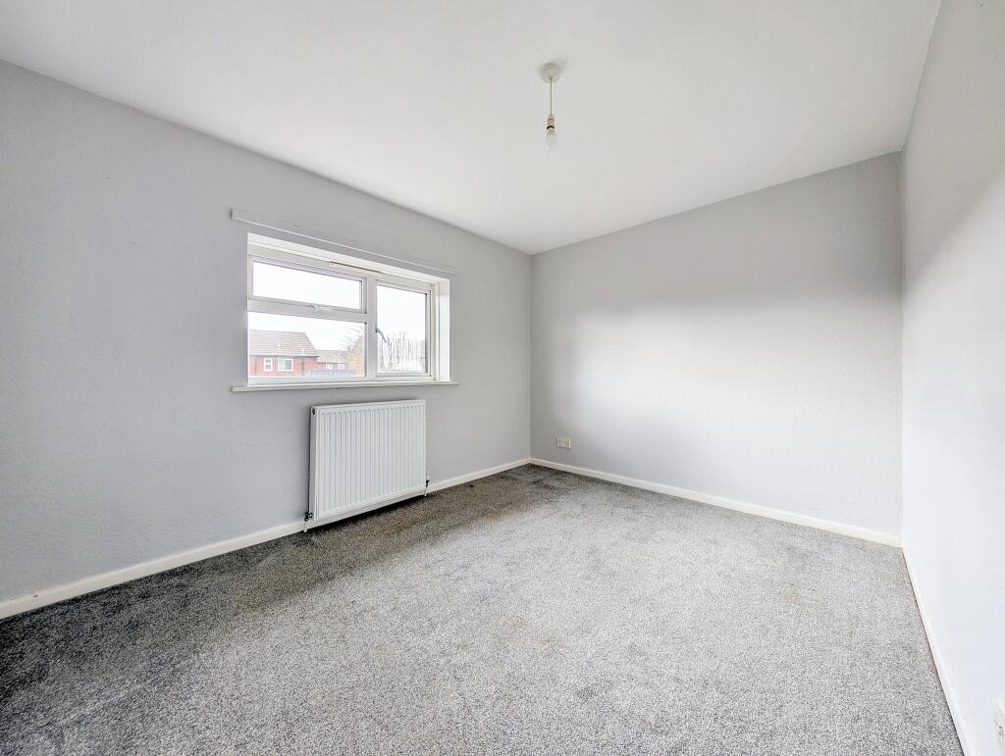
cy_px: 378
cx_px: 502
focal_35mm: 12
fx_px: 349
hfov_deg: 110.5
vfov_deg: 94.6
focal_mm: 2.2
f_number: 1.9
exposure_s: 1/139
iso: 42
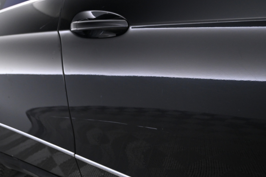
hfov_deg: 54.4
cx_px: 132
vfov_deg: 37.8
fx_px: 259
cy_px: 95
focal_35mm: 35
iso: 1600
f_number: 3.8
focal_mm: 20
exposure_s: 1/20
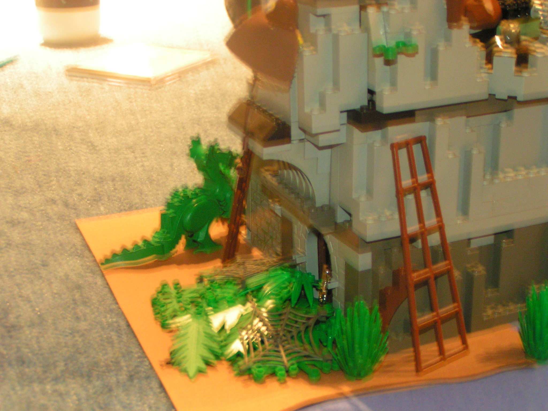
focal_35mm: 63
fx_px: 997
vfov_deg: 23.3
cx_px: 274
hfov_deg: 30.7
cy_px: 206
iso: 200
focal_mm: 9.7
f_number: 3.2
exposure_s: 1/1.6
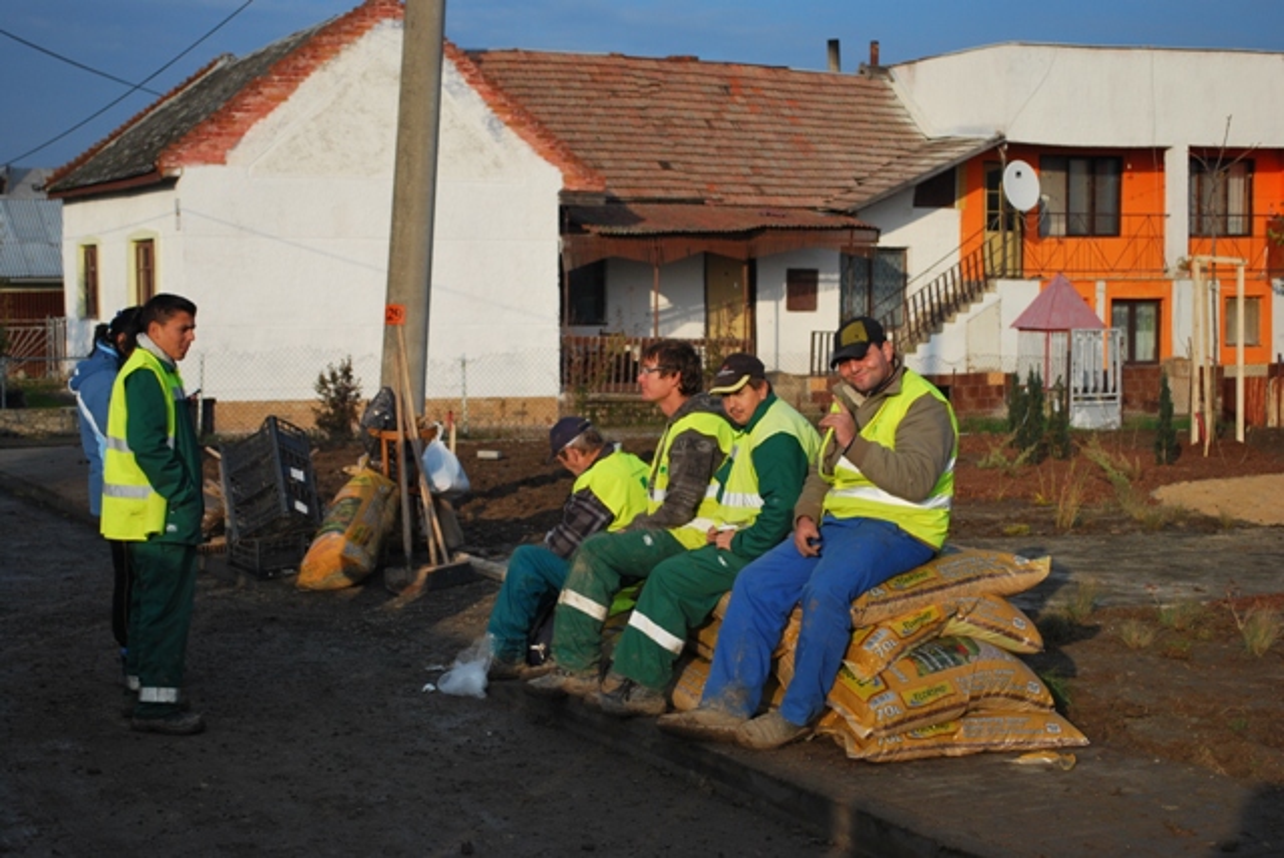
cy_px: 429
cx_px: 642
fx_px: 2249
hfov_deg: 31.9
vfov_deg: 21.6
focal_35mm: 63
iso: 200
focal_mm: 42
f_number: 5.6
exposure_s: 1/1250
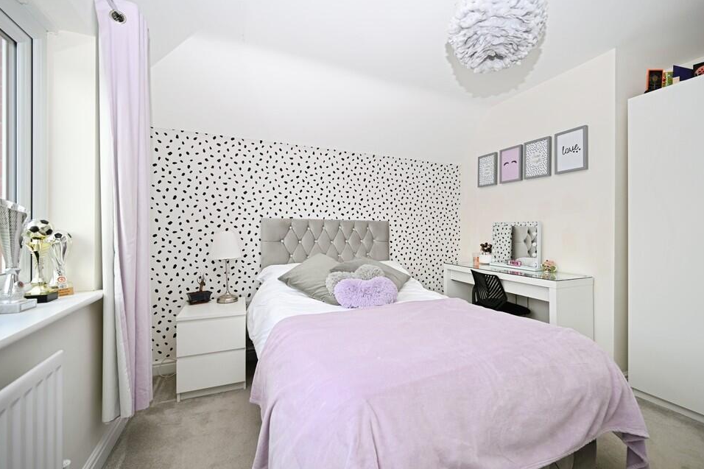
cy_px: 249
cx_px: 373
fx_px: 293
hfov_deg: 100.3
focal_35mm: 15
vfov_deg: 77.2
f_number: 4
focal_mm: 14
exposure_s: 1/60
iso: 100
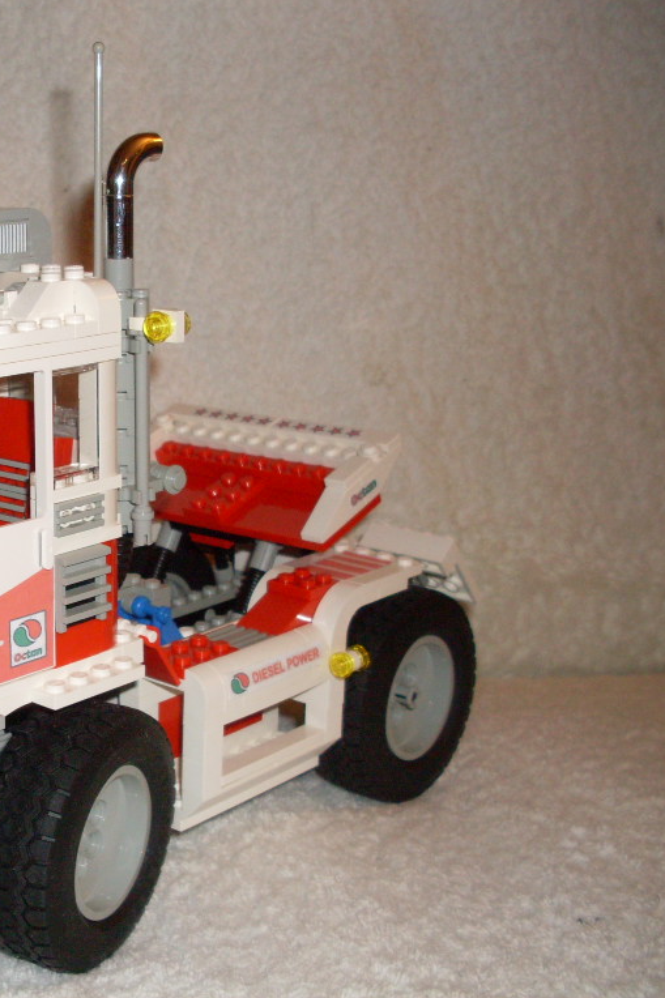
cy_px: 498
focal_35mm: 53
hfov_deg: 24.5
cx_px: 21
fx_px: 1469
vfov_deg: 37.5
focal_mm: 6.3
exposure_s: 1/45
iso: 100
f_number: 2.8
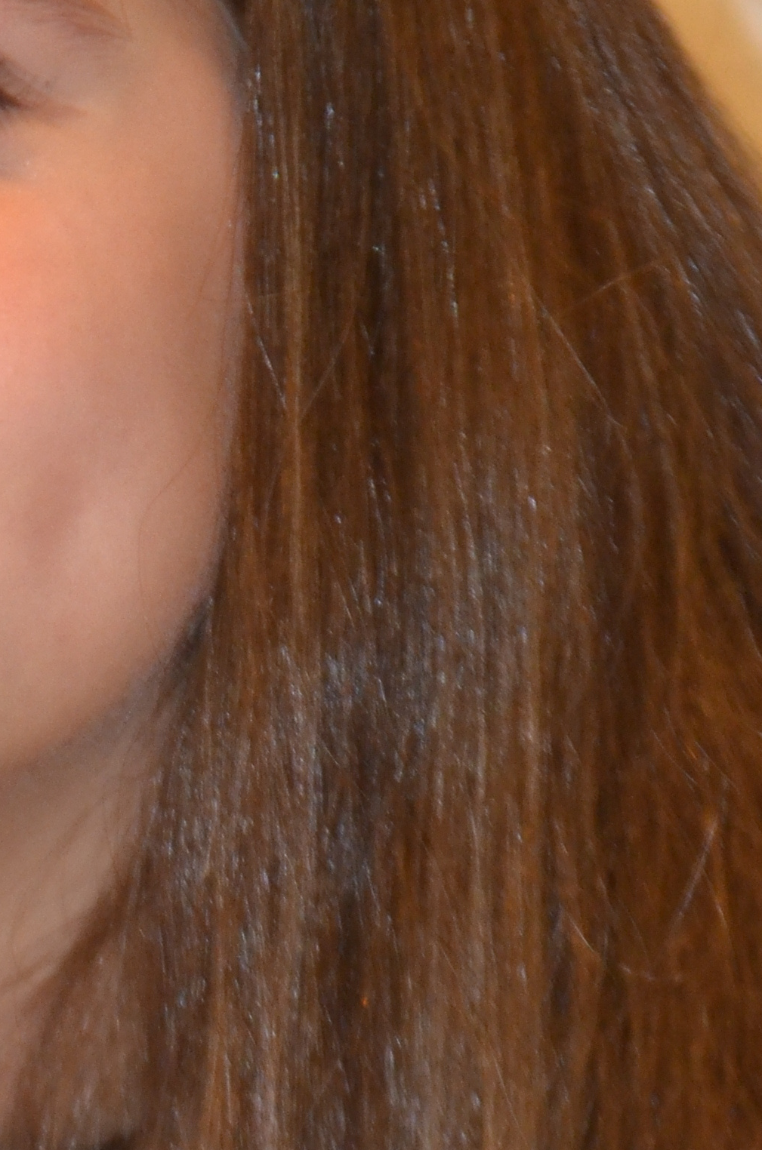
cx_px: -292
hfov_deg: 2.3
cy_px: 634
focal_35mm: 582
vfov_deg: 3.6
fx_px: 18566
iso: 800
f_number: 4
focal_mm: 120
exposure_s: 1/60
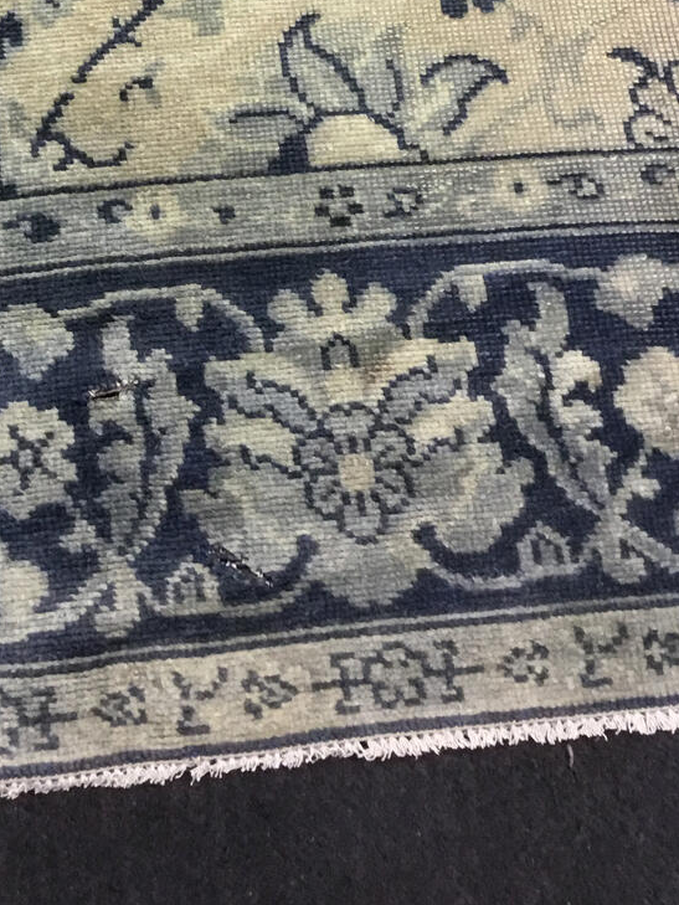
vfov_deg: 26.6
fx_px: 1778
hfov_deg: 21.4
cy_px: -57
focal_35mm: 68
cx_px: 137
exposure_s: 1/30
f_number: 2.4
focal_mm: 3.3
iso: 100
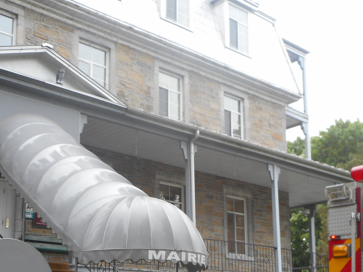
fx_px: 566
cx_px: 164
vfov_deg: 26.5
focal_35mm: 54
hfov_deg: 35.5
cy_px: 222
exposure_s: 1/30
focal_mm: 5.2
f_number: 4
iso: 110
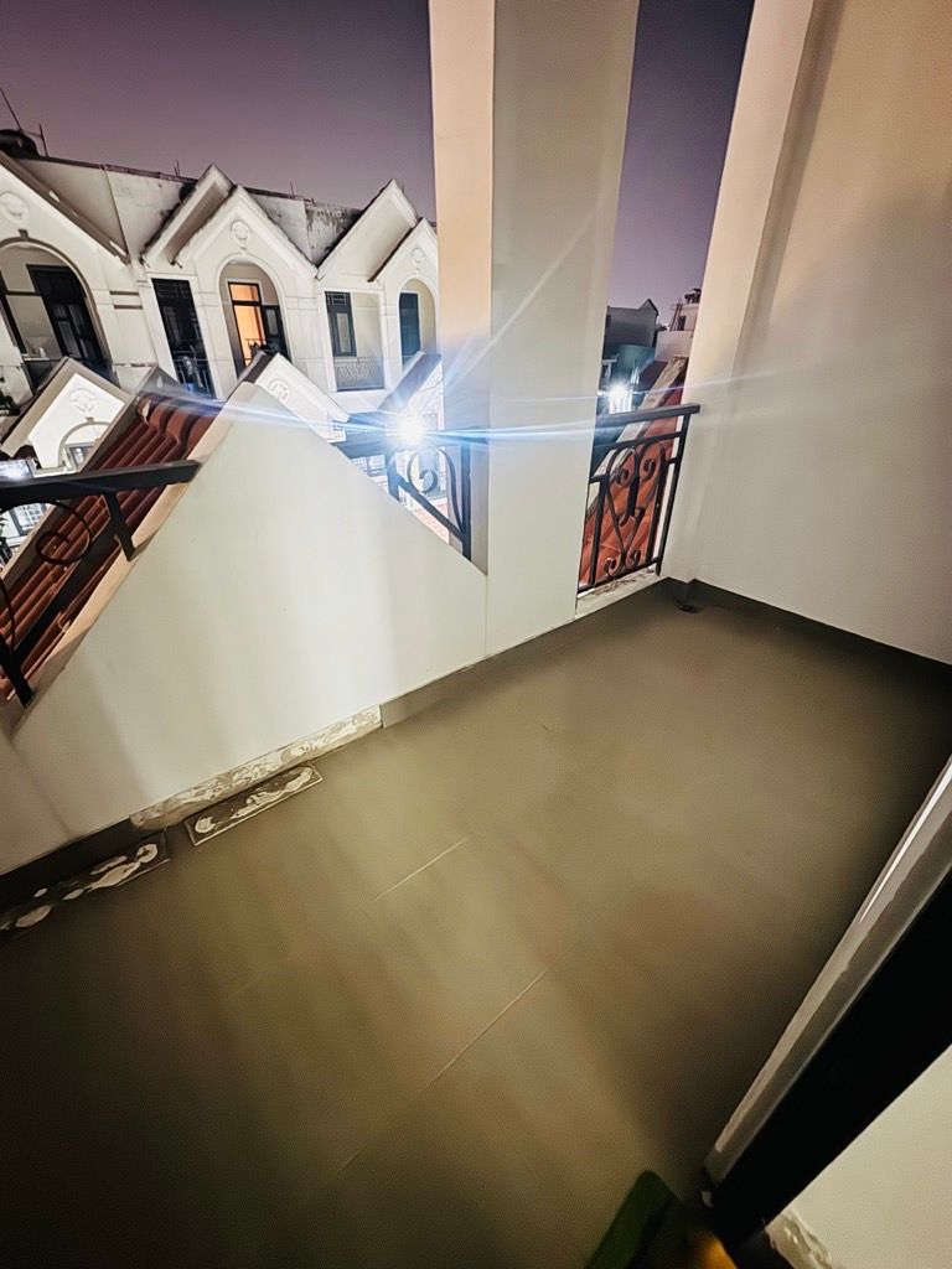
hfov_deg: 85.7
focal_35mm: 14
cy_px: 634
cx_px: 476
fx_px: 513
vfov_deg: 102.1
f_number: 2.2
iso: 3200
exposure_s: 1/4
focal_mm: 2.22
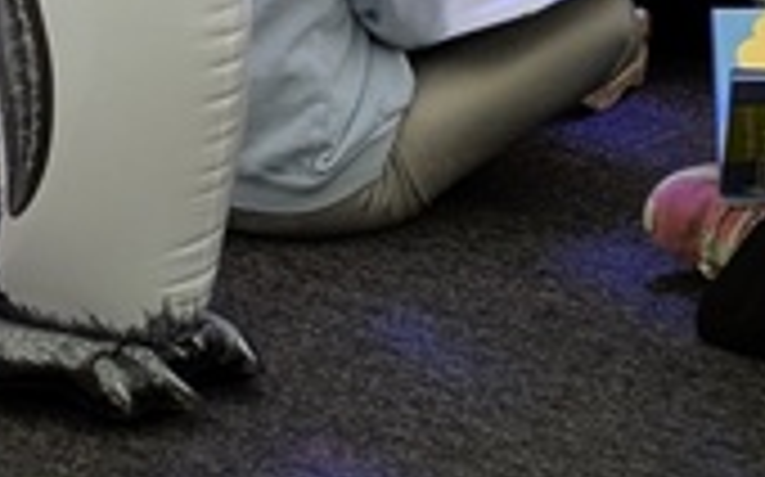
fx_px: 2500
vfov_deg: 10.9
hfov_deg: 17.2
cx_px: 652
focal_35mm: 120
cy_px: 252
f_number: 1.85
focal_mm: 6.81
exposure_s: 1/120
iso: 460
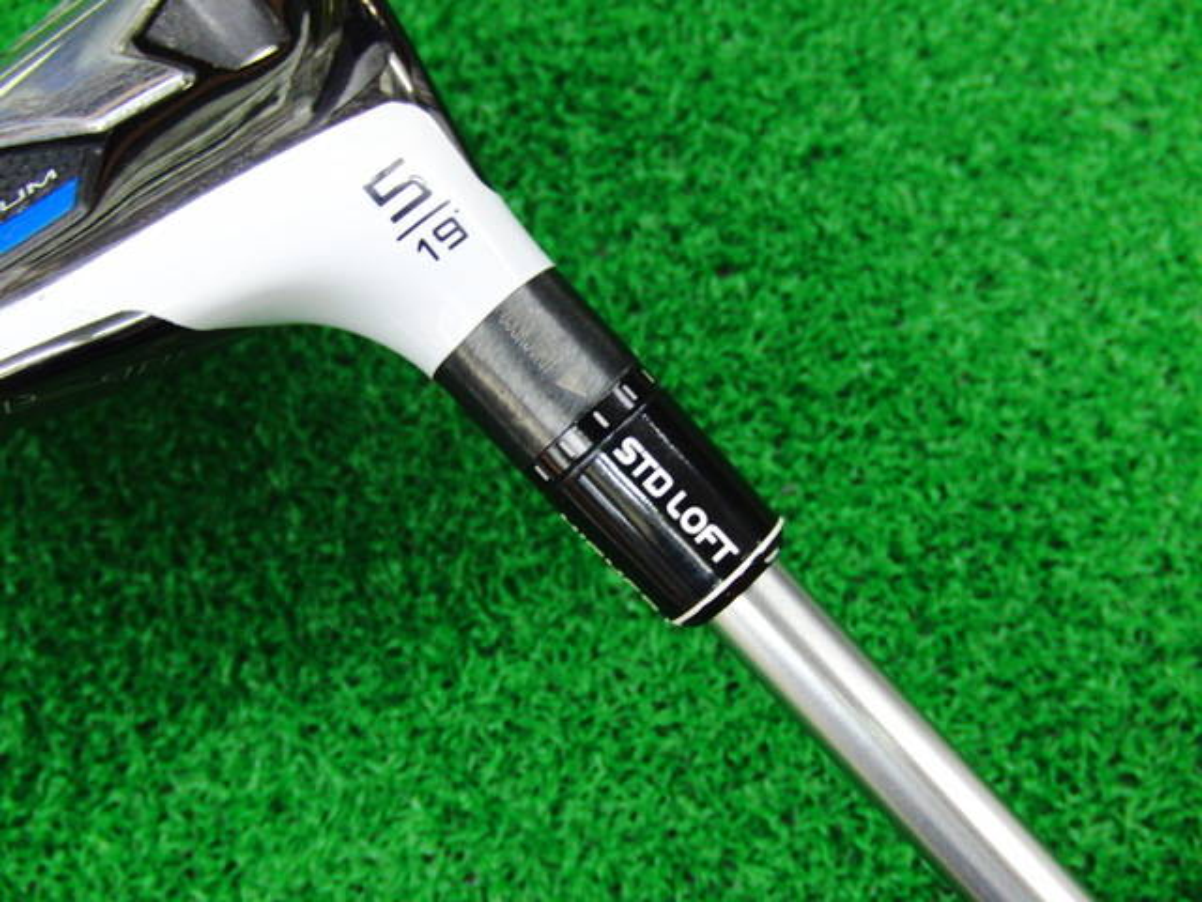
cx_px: 601
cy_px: 451
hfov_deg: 50.1
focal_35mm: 37
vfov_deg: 38.7
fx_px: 1285
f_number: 3.6
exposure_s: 1/30
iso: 400
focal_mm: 6.42
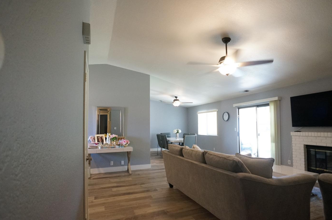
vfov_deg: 49.3
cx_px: 174
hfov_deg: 69.4
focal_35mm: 26
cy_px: 118
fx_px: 239
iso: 1600
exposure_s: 1/60
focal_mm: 16
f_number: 4
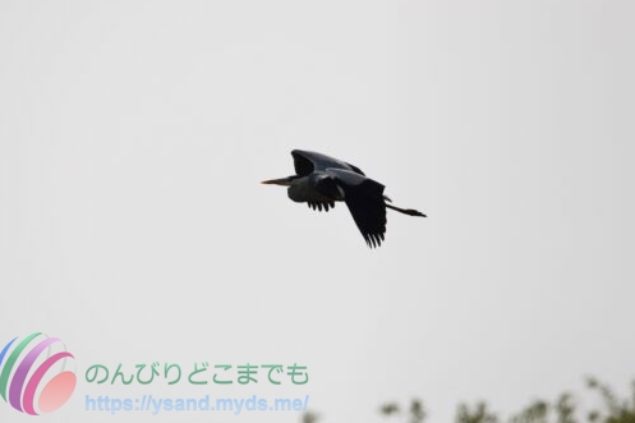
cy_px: 210
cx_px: 316
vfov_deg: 1.5
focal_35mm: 927
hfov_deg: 2.2
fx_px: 16345
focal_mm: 600
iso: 360
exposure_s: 1/2000
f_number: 8
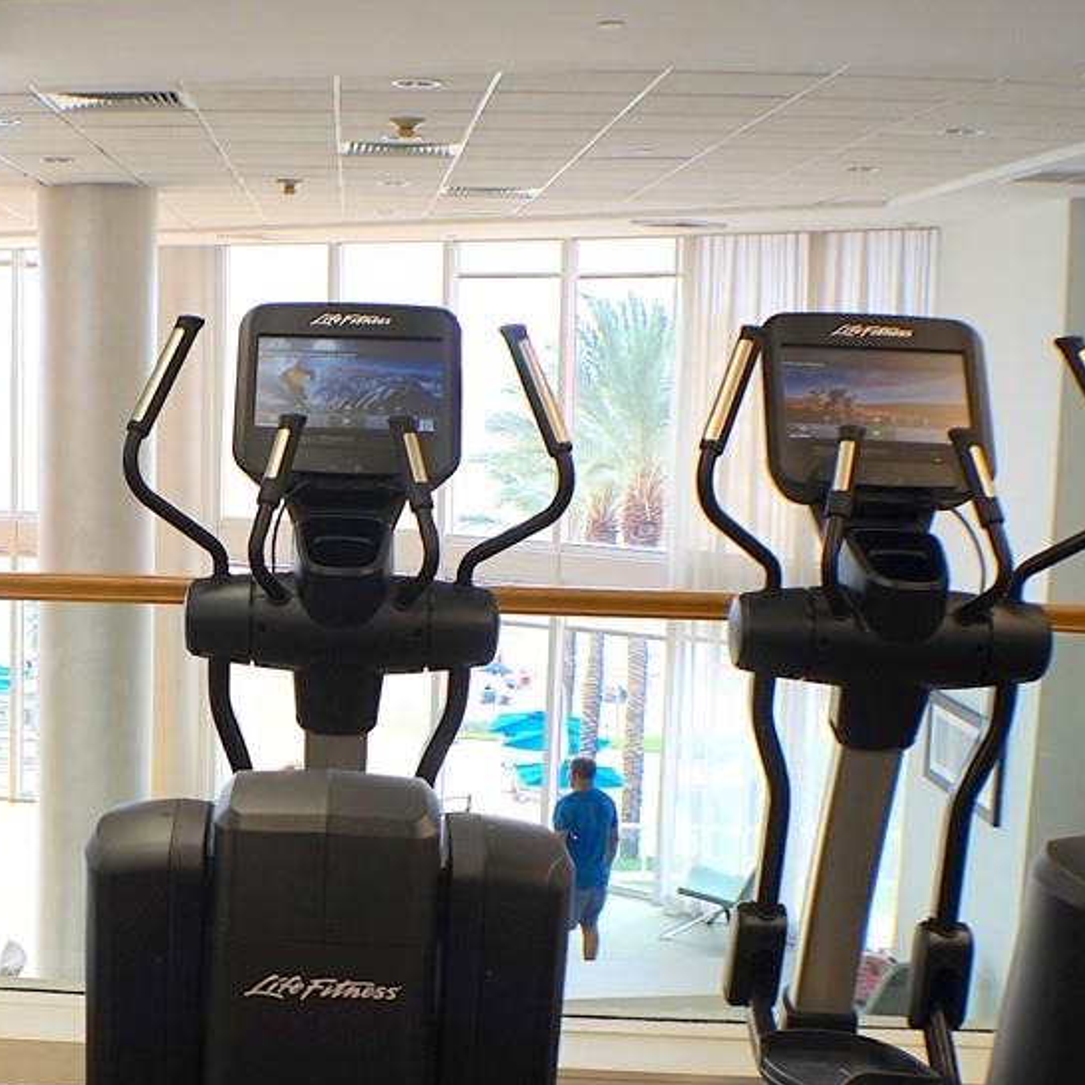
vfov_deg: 24.2
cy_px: 684
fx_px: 2518
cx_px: 38
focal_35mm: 71
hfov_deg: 23.4
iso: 100
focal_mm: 28
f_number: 4.5
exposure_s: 1/80
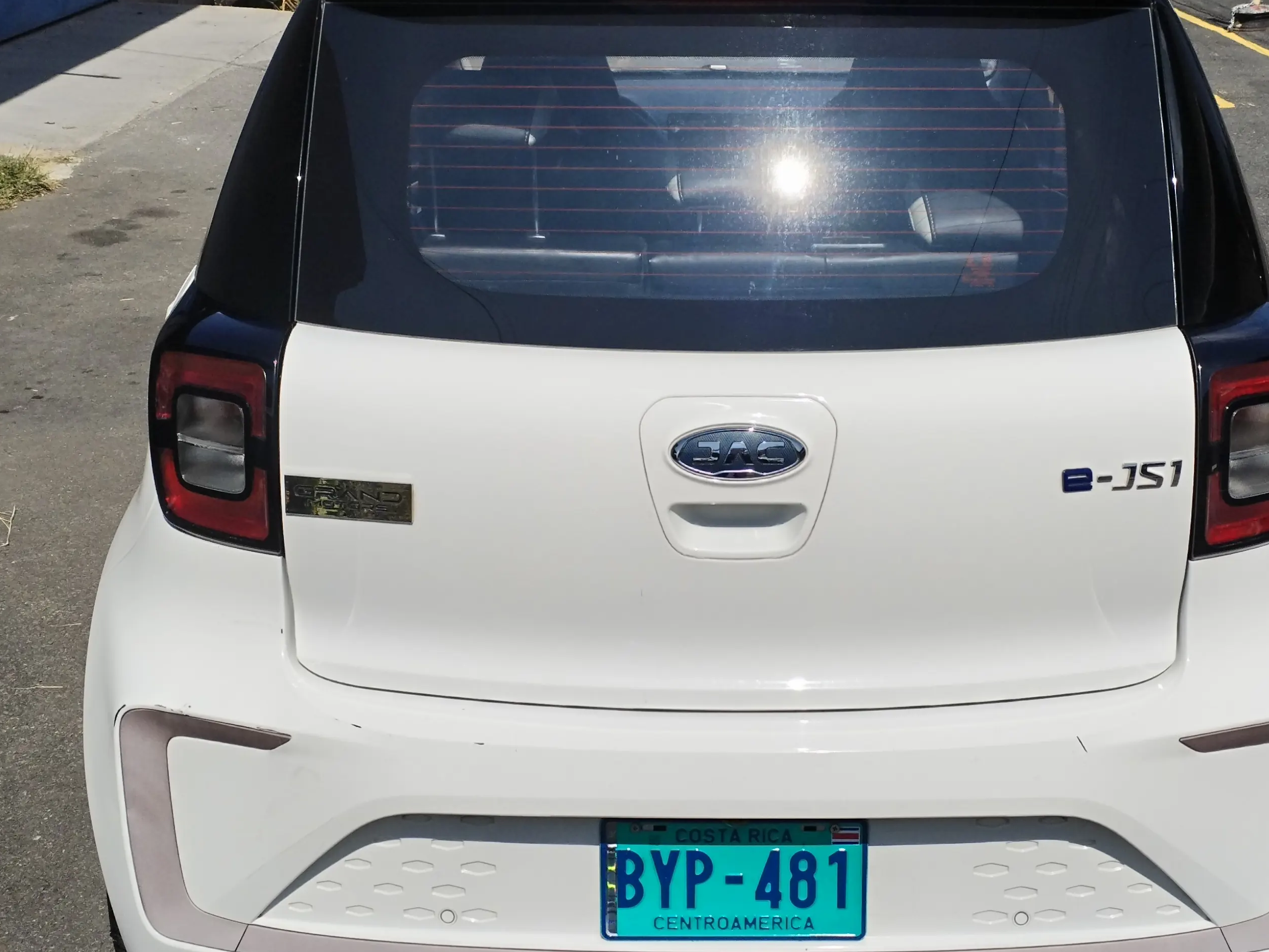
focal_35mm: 53
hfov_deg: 36.2
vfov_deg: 27.5
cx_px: 679
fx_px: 1943
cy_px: 386
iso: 100
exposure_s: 1/3574
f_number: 1.8
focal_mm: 4.75
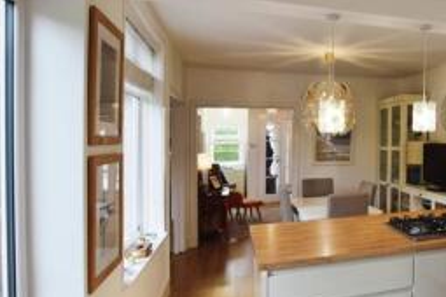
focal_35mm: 28
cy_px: 191
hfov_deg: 57.7
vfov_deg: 45.9
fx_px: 347
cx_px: 388
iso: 400
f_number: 4.5
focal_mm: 10
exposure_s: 1/80
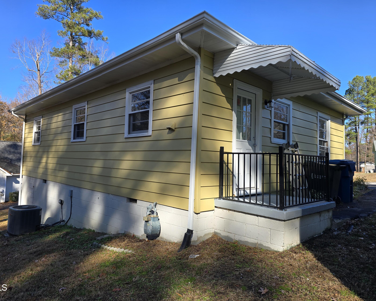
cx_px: 184
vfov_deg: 58.8
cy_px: 151
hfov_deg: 70.3
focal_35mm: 24
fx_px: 267
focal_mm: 6.3
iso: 12
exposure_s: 1/335
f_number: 1.7
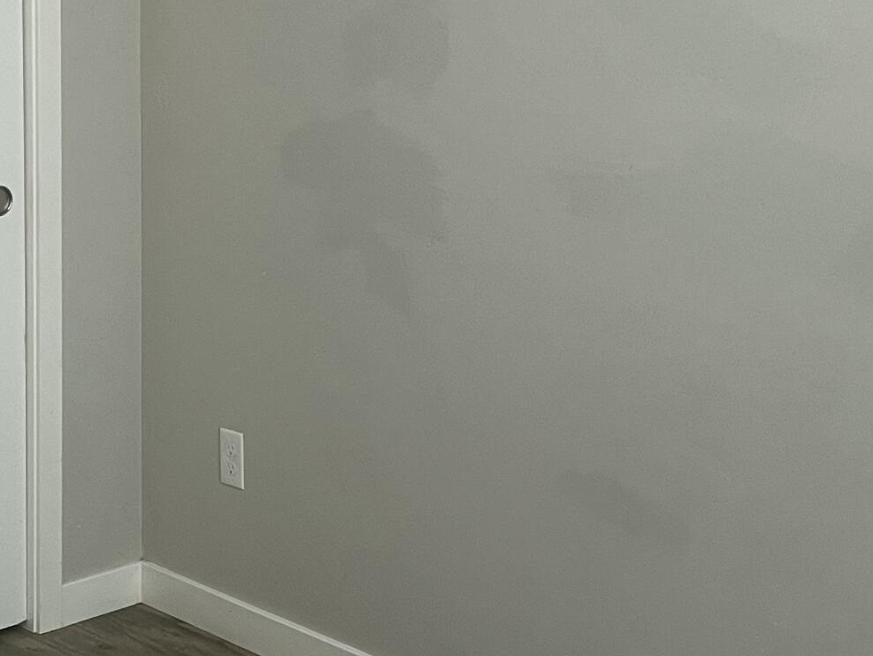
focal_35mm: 79
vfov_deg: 18.5
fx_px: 1993
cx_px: 236
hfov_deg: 24.5
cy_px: 144
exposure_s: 1/60
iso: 160
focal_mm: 5.7
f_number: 1.5
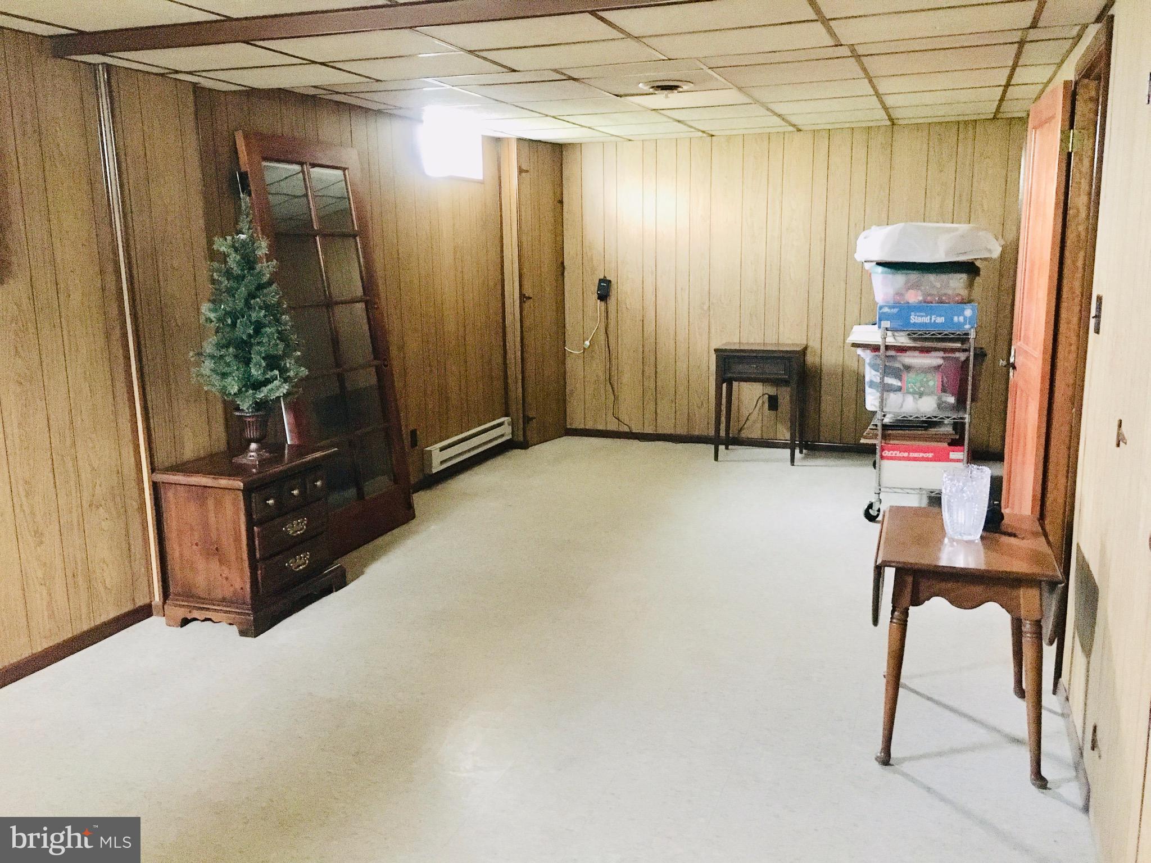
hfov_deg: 61.7
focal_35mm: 29
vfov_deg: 48.2
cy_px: 432
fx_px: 964
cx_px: 576
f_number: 2.2
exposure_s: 1/15
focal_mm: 4.15
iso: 800
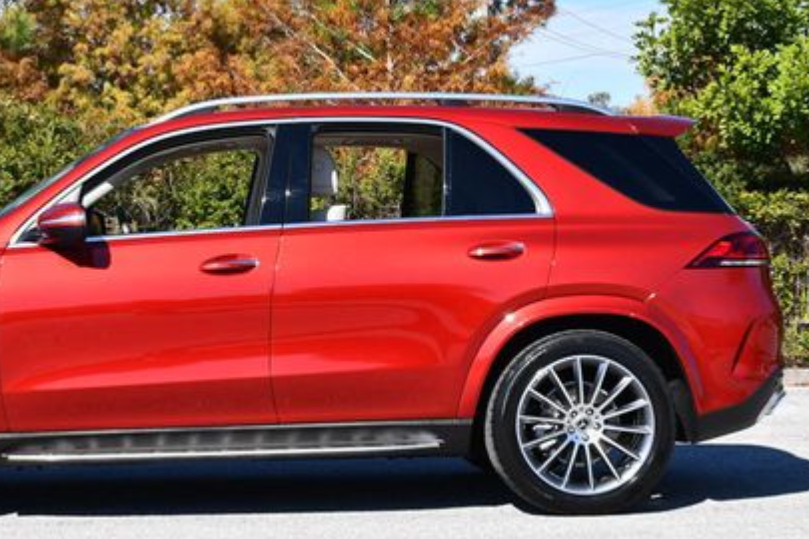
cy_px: 216
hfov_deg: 20.7
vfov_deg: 14.0
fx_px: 2202
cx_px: 228
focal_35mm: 98
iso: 110
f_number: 8
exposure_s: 1/250
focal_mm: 31
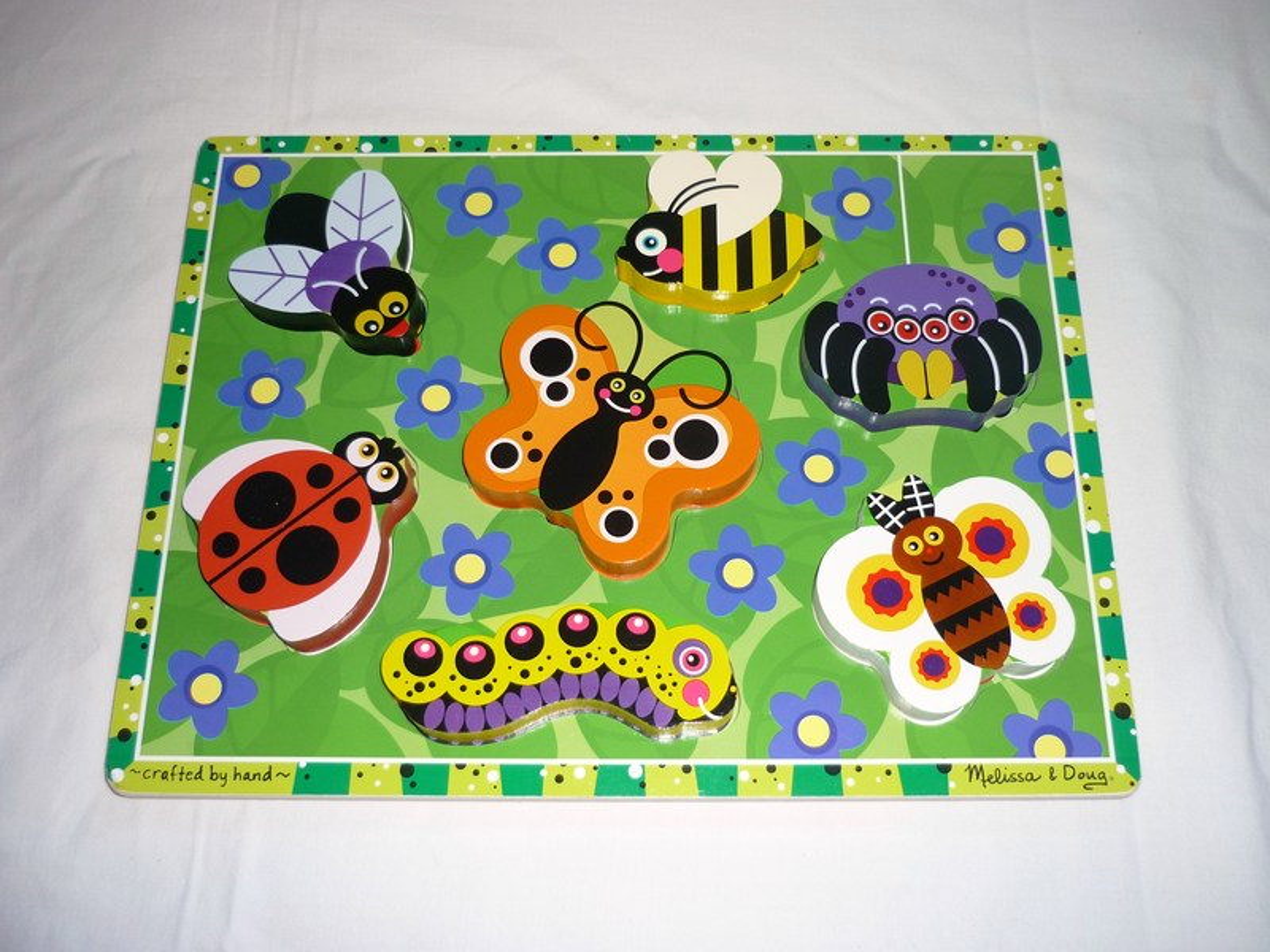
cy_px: 476
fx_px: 1211
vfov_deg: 42.9
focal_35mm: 33
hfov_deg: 55.4
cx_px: 635
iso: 100
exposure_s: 1/30
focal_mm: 5.5
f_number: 2.8
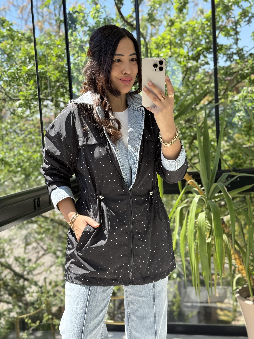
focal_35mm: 48
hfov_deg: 30.3
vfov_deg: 39.7
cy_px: 170
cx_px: 127
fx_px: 470
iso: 80
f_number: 1.78
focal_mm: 6.76
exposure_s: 1/328
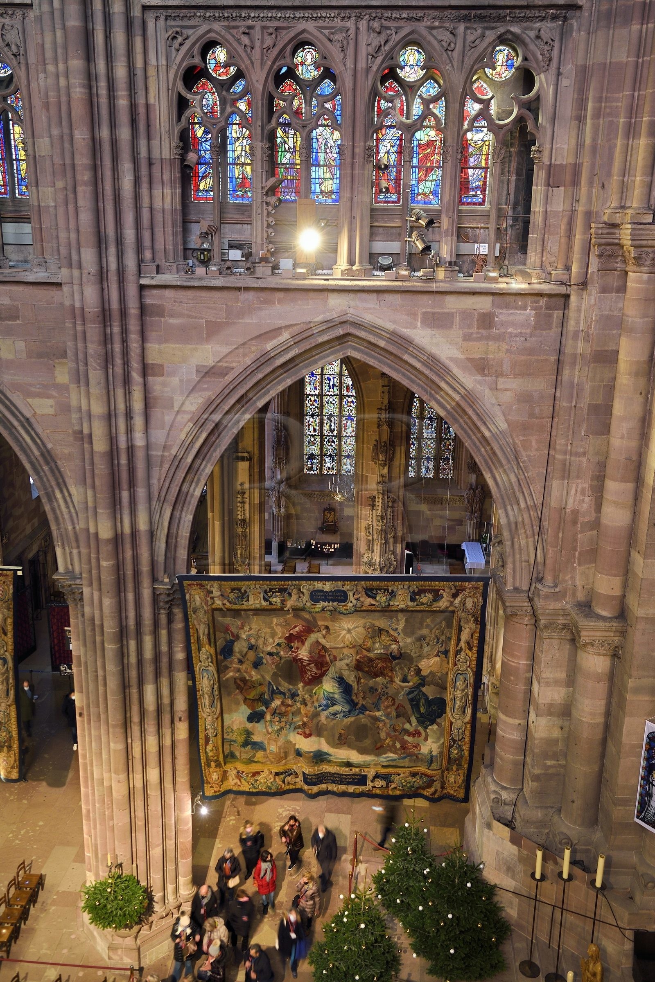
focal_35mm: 32
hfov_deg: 41.1
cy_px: 491
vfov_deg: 58.7
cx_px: 328
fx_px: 873
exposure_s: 1/4
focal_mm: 32
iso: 400
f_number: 5
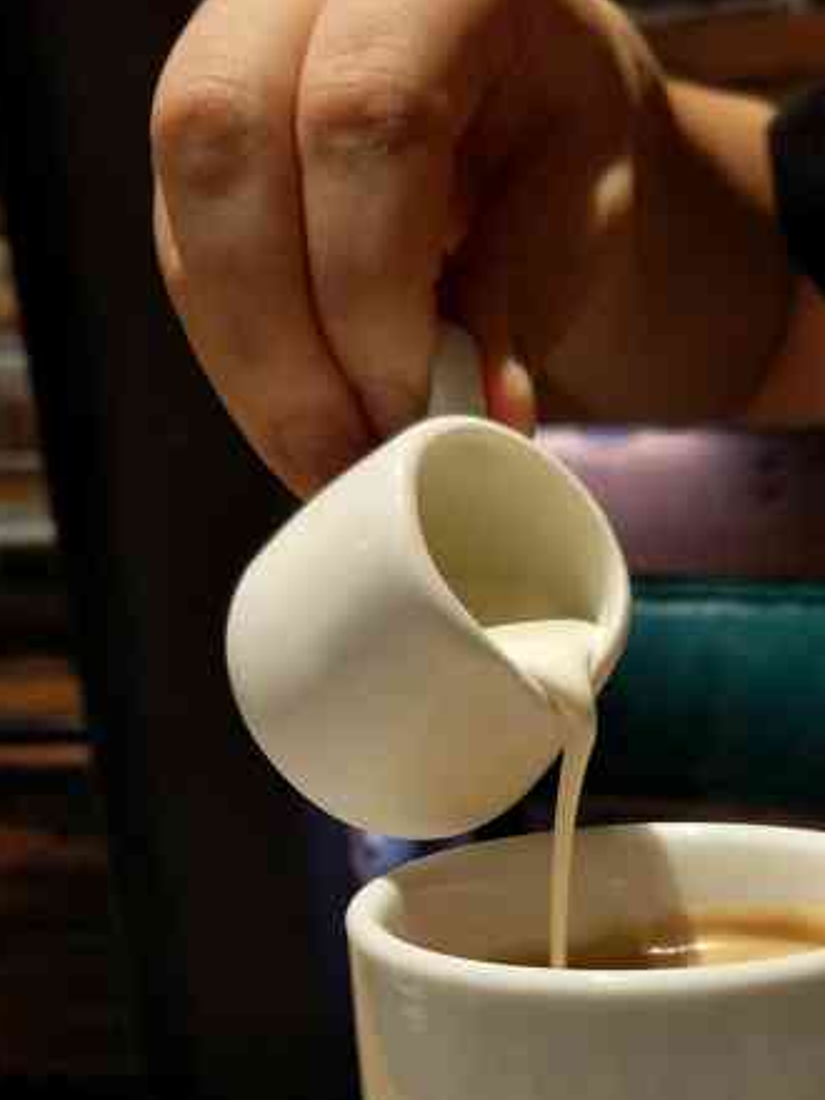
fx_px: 1684
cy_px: 1001
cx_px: 622
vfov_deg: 34.1
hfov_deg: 27.1
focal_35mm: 53
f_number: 1.7
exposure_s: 1/50
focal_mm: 4.32
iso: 160
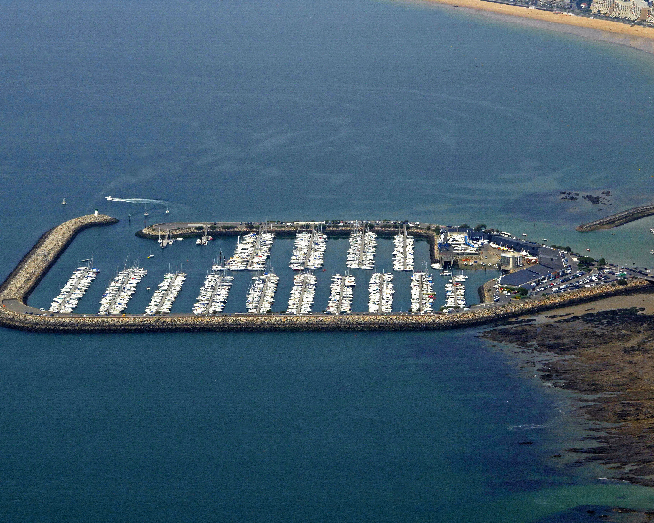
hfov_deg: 18.1
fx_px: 2052
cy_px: 263
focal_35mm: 106
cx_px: 272
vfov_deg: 14.5
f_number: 13
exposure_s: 1/1000
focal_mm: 62
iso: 400
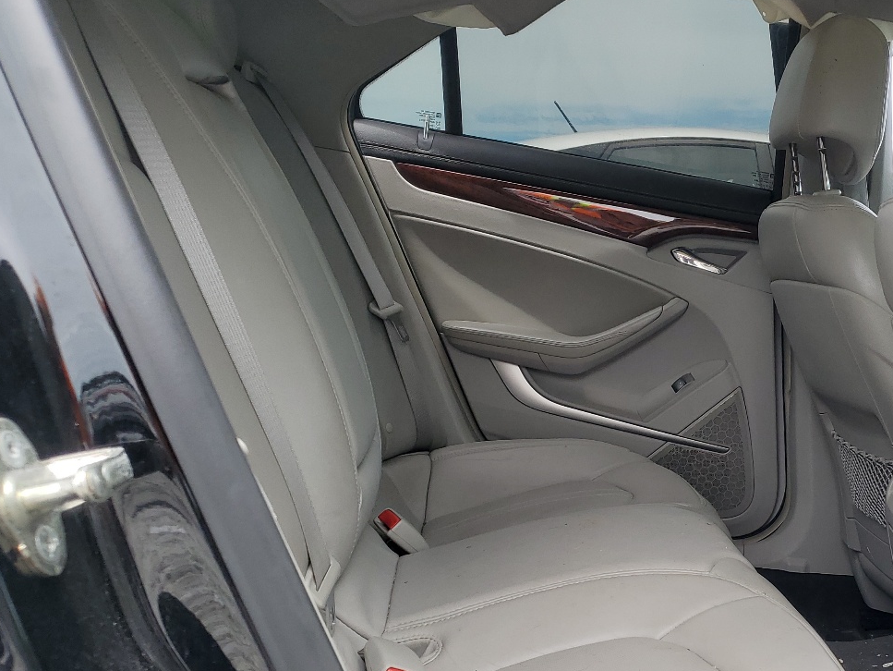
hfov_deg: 42.3
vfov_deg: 33.3
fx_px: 1110
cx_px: 682
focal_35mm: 43
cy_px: 446
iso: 50
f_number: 1.5
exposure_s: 1/556
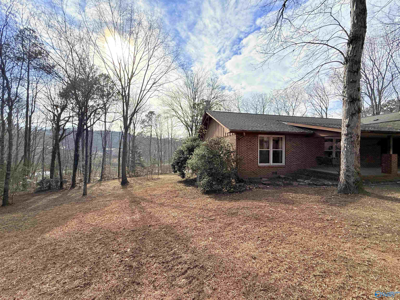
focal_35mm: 14
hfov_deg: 102.1
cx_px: 200
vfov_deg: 85.7
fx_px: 162
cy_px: 150
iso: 64
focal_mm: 2.22
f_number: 2.2
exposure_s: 1/2320
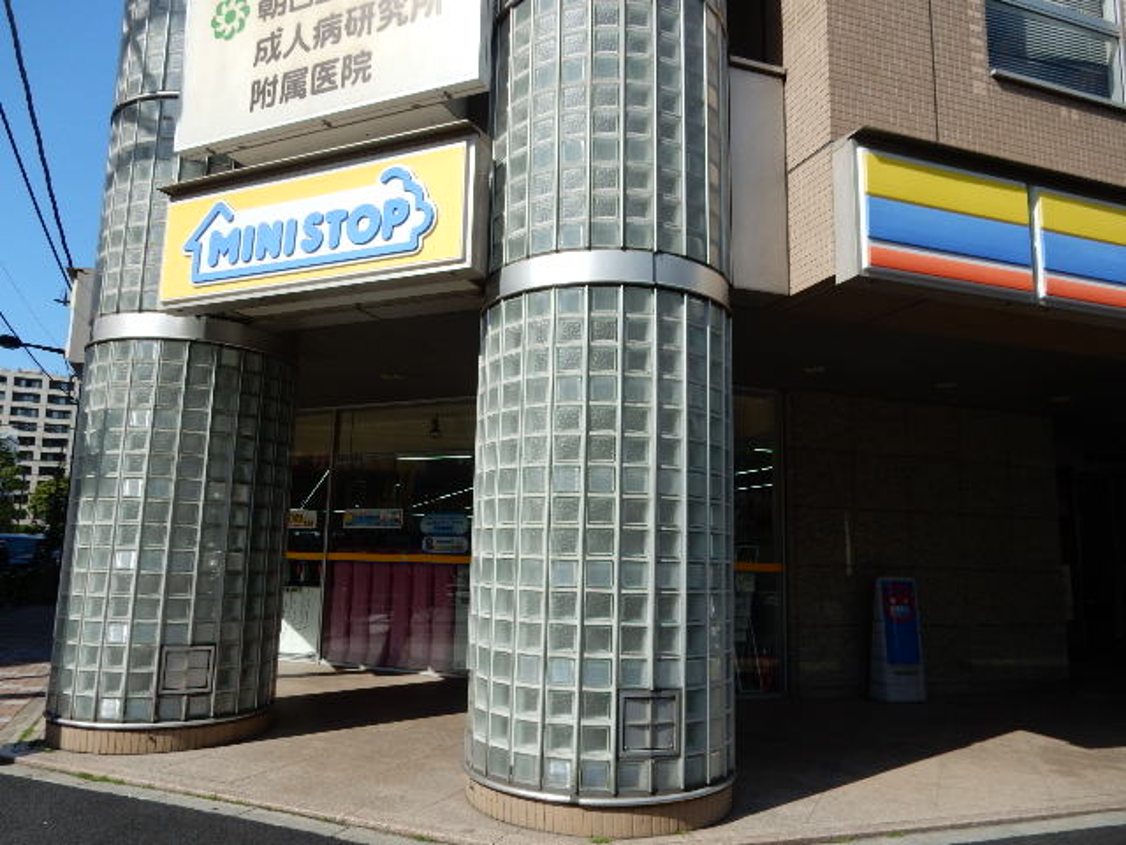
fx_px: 813
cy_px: 422
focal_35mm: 25
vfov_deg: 54.9
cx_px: 563
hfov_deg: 69.4
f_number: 3.7
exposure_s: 1/1250
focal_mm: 4.5
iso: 125
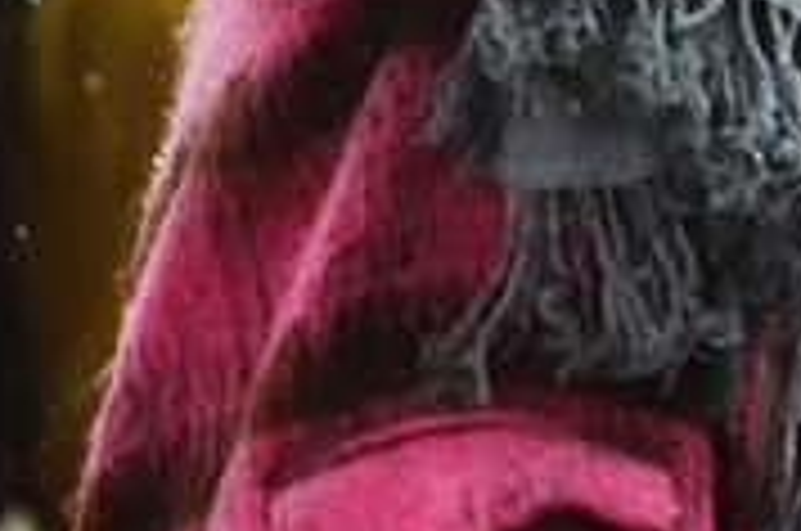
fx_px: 17479
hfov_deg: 2.6
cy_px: -315
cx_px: 1040
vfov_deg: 1.7
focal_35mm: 787
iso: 160
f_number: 2.8
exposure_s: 1/200
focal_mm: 200
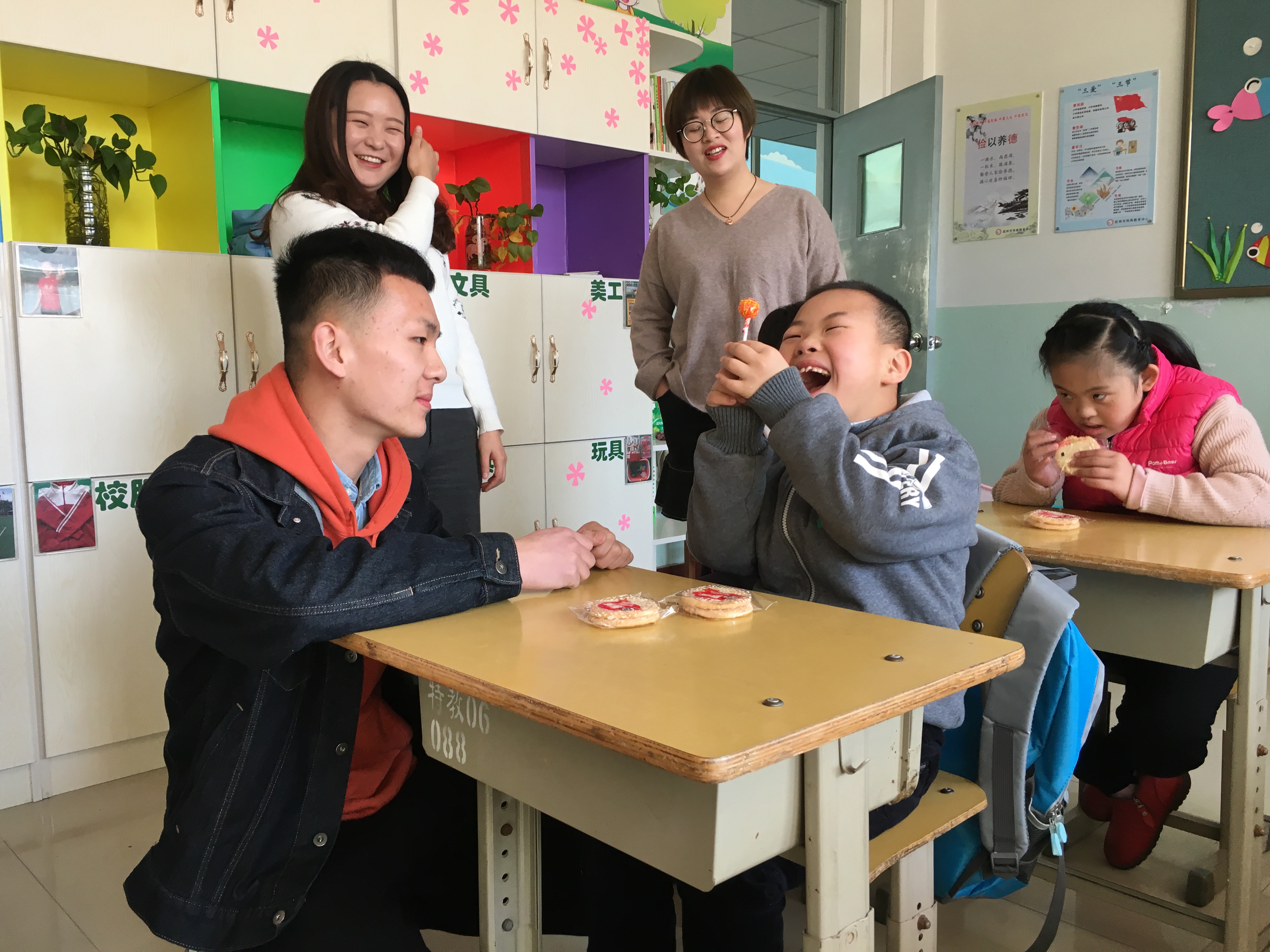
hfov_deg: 61.7
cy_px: 476
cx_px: 635
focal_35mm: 29
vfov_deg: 48.2
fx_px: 1064
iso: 25
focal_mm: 4.15
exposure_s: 1/33
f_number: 2.2
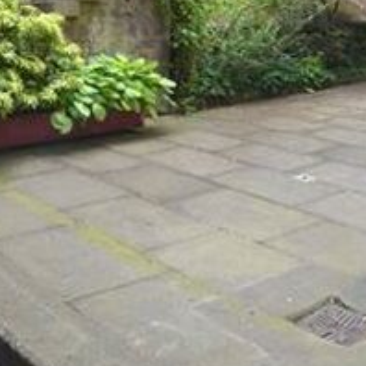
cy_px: 52
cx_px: 220
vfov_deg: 31.7
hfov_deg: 32.8
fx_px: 619
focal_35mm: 52
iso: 400
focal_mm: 11.5
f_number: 5
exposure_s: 1/100
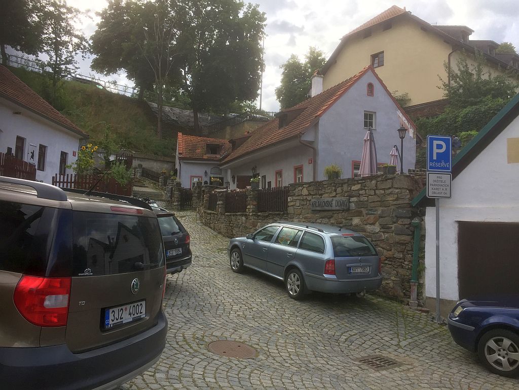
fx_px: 435
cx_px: 260
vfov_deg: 48.2
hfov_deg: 61.7
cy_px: 195
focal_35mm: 29
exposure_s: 1/719
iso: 32
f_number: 2.2
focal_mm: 4.15
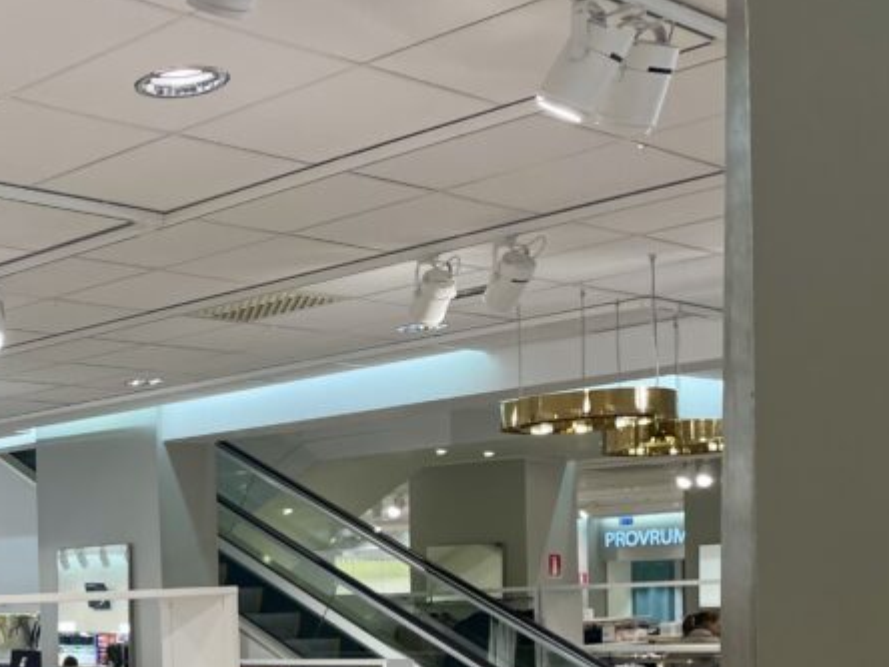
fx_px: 1541
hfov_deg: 28.7
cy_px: 659
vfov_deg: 23.4
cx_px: -122
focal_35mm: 60
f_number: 1.6
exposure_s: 1/114
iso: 64
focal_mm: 4.2
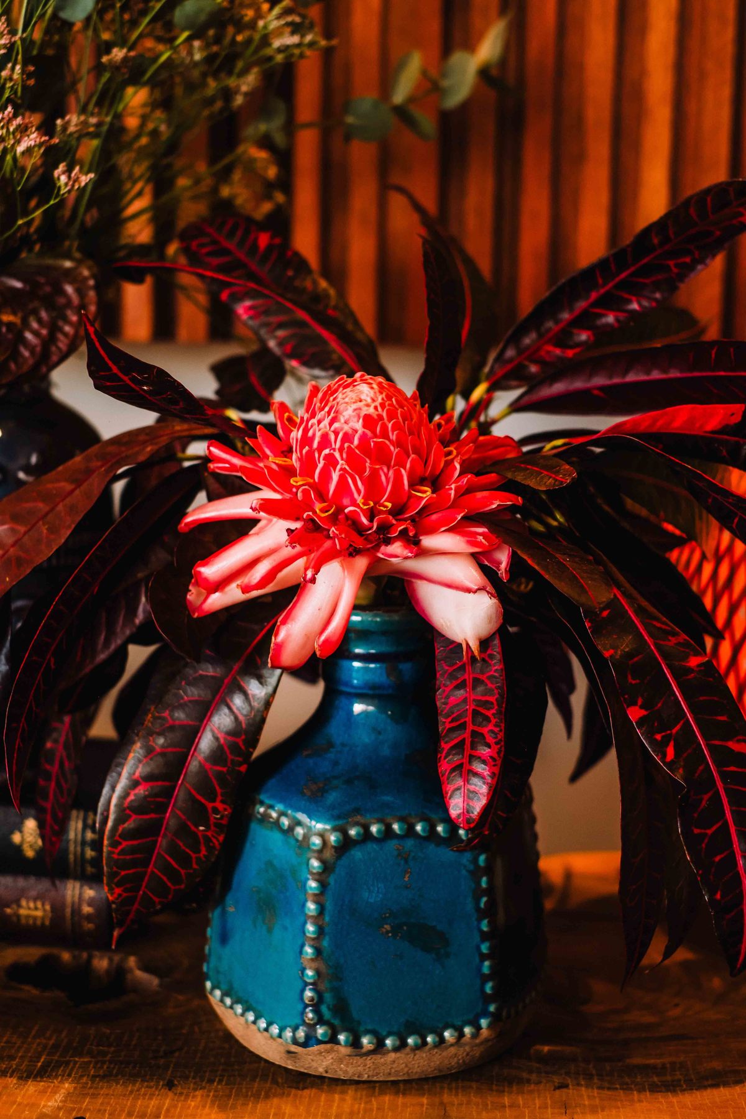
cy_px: 560
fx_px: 1647
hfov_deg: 25.5
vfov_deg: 37.5
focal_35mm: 53
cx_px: 373
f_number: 2.5
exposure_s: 1/160
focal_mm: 35
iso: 800
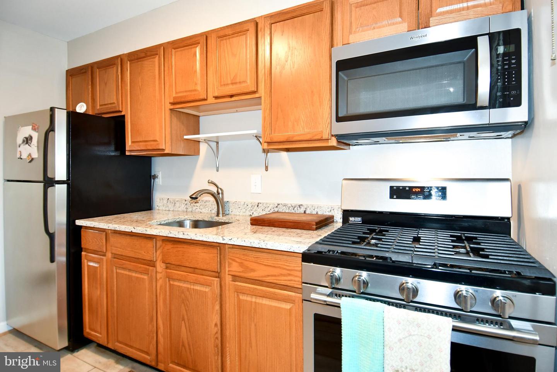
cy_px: 186
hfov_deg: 90.0
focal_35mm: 18
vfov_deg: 67.4
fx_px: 278
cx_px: 278
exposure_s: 1/60
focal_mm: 12
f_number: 4
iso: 800
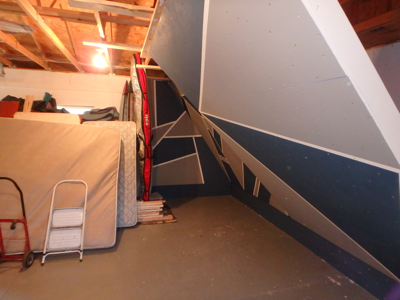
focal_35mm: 21
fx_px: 243
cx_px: 200
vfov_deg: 63.4
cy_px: 150
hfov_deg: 79.0
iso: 800
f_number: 3.5
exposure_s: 1/60
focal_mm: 3.7
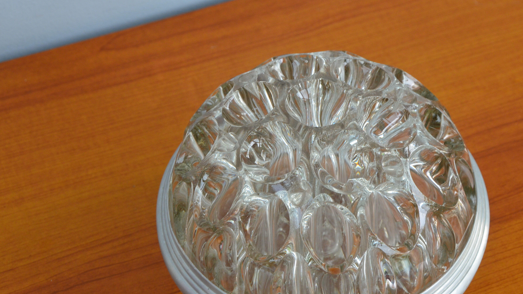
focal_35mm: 69
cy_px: 184
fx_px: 952
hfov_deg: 30.7
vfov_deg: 17.5
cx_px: 296
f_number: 9
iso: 400
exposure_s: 1/40
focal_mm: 35
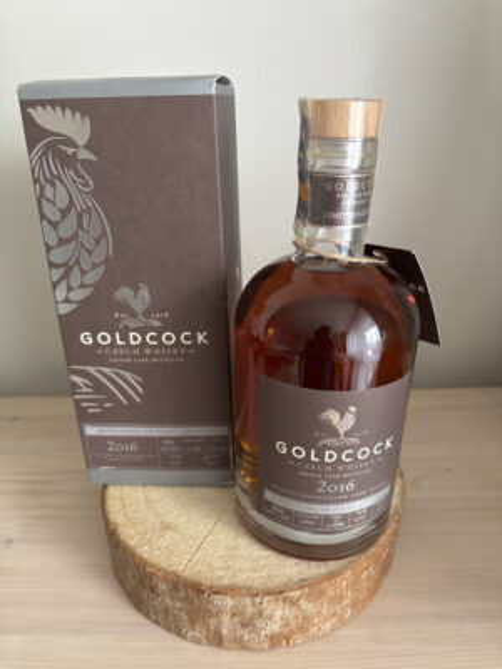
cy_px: 334
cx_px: 251
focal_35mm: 26
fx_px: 503
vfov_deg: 67.3
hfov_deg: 53.1
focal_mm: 5.96
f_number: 1.6
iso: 500
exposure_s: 1/60
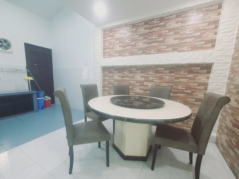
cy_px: 97
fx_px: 104
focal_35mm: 15
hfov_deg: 97.9
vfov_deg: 81.6
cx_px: 109
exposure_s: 1/50
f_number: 2.2
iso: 250
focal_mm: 1.8
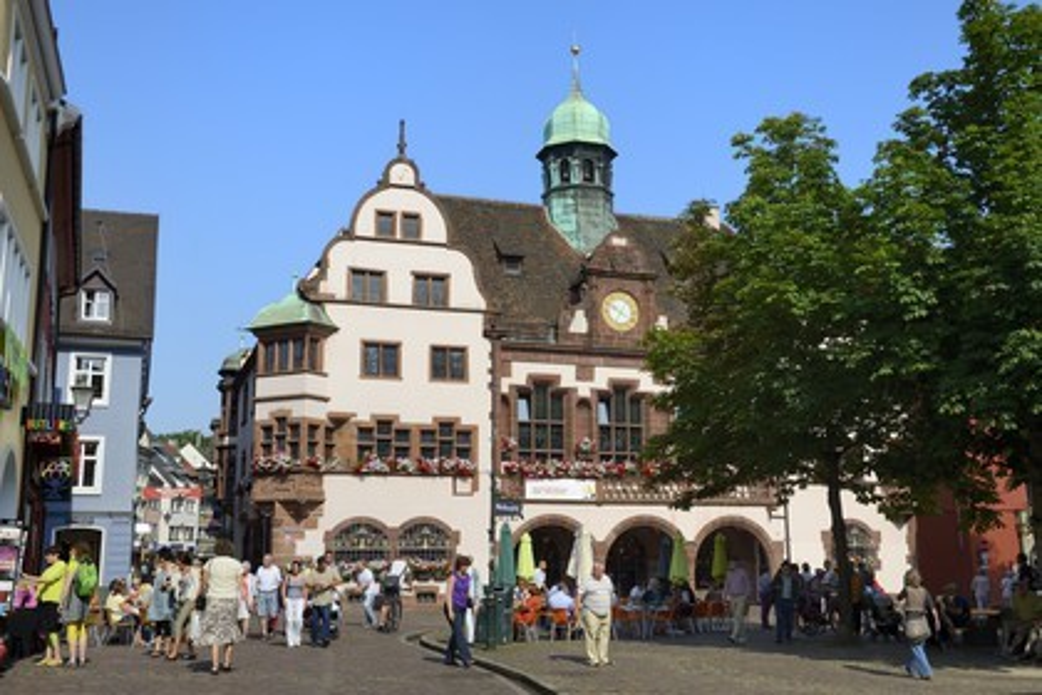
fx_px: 1100
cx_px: 521
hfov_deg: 50.7
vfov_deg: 35.1
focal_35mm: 38
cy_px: 348
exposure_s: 1/250
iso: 200
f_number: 13
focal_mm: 38
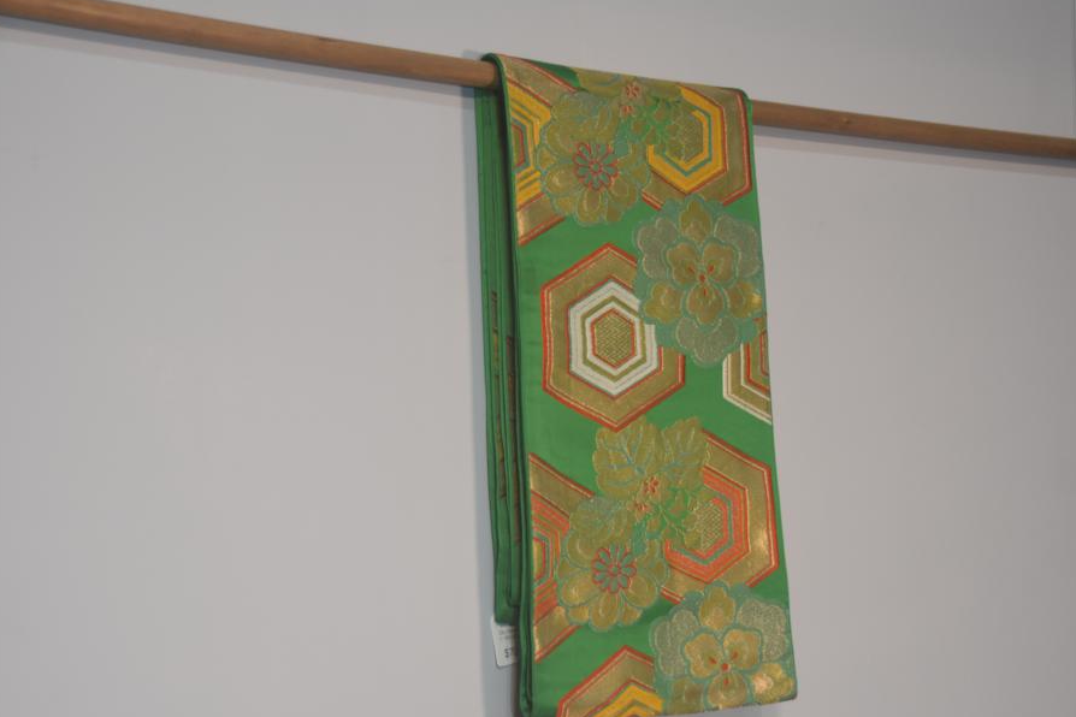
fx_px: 2391
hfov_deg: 25.4
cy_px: 387
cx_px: 567
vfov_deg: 17.1
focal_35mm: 80
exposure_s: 1/60
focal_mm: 44
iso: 400
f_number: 4.5
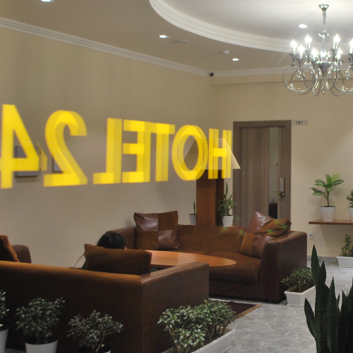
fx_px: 565
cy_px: 135
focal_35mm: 49
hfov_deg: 33.6
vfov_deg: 34.5
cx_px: 288
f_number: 3.5
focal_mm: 18
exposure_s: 1/30
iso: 220
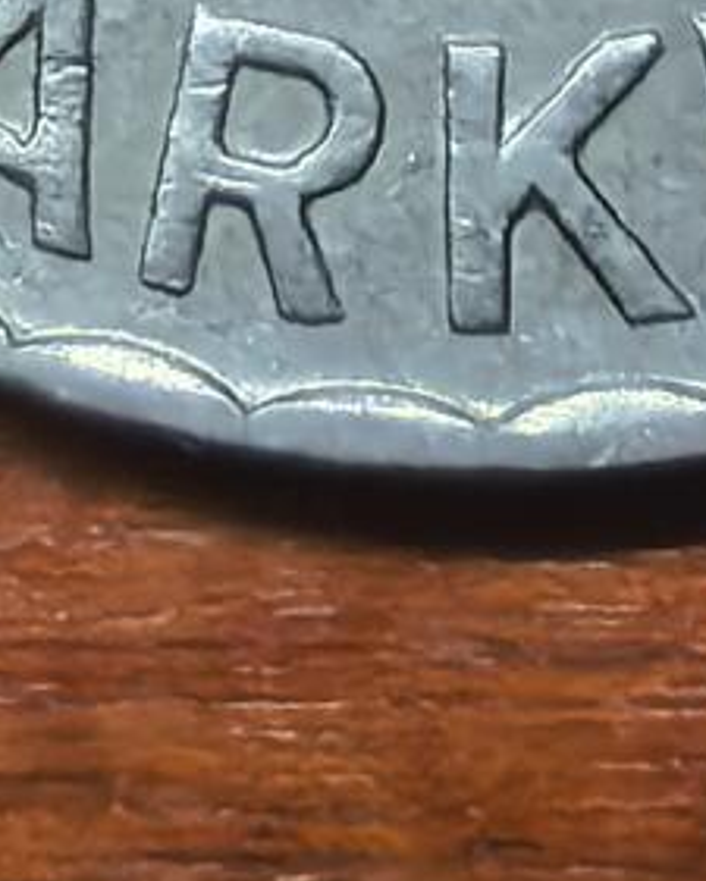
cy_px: -872
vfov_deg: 11.6
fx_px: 3916
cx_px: 358
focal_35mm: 150
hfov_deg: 10.3
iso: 64
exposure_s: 1/100
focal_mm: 1.68
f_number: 2.2
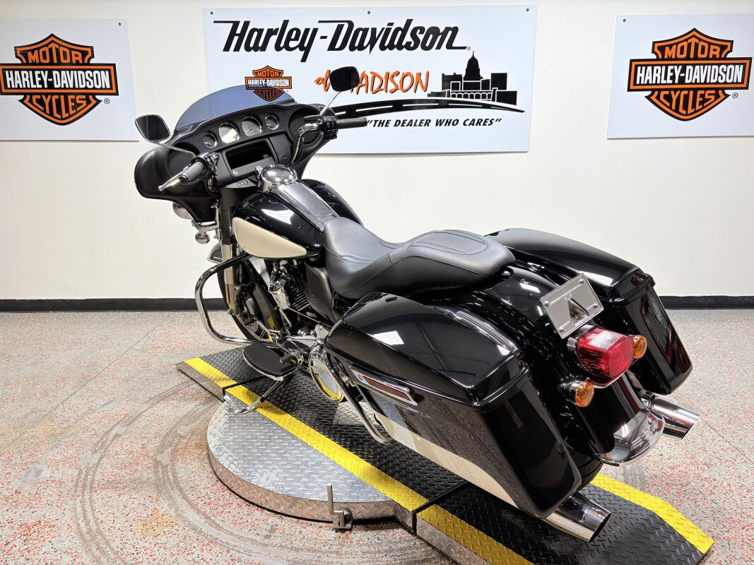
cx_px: 377
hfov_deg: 67.3
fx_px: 566
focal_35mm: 26
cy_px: 282
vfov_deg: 53.1
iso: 50
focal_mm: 5.96
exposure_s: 1/120
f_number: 1.6
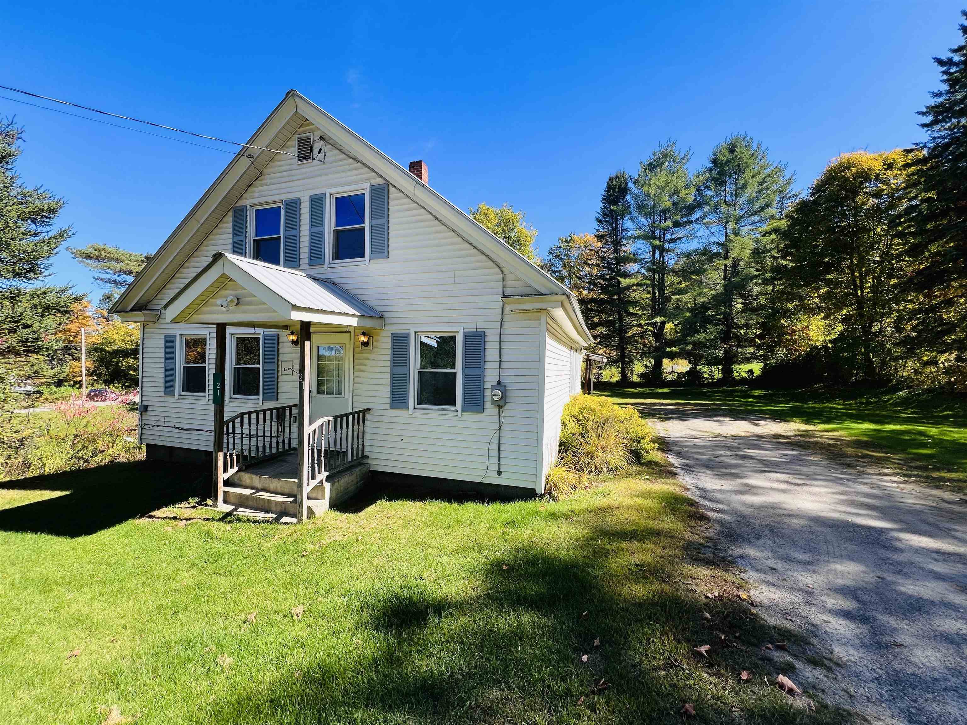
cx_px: 484
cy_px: 362
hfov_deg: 106.2
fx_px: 363
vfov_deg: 89.9
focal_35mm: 13
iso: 32
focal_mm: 1.57
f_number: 1.8
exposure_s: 1/612
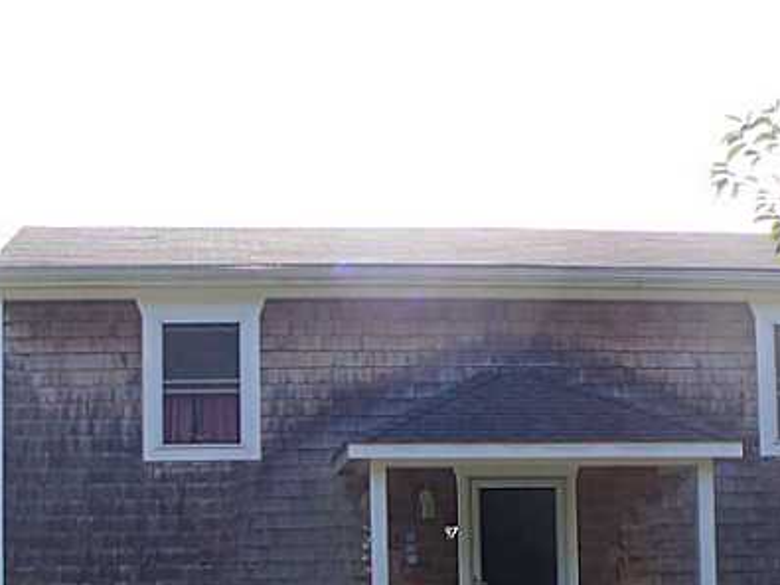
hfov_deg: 26.0
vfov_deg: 19.2
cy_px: 549
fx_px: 1689
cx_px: 456
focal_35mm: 75
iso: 80
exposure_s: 1/500
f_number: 2.8
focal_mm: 6.1
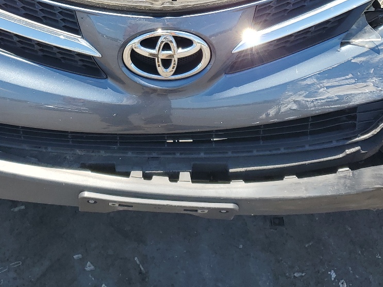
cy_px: 0
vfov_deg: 24.9
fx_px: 619
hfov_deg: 34.2
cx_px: 148
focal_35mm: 56
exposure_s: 1/1250
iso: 50
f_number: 1.5
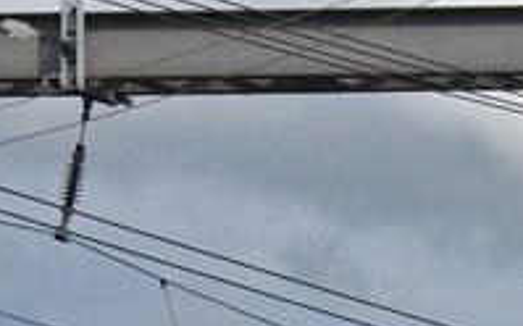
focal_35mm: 646
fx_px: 9200
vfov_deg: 2.0
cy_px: 1042
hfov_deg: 3.2
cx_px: 1296
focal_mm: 70
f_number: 10
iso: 400
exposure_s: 1/1000
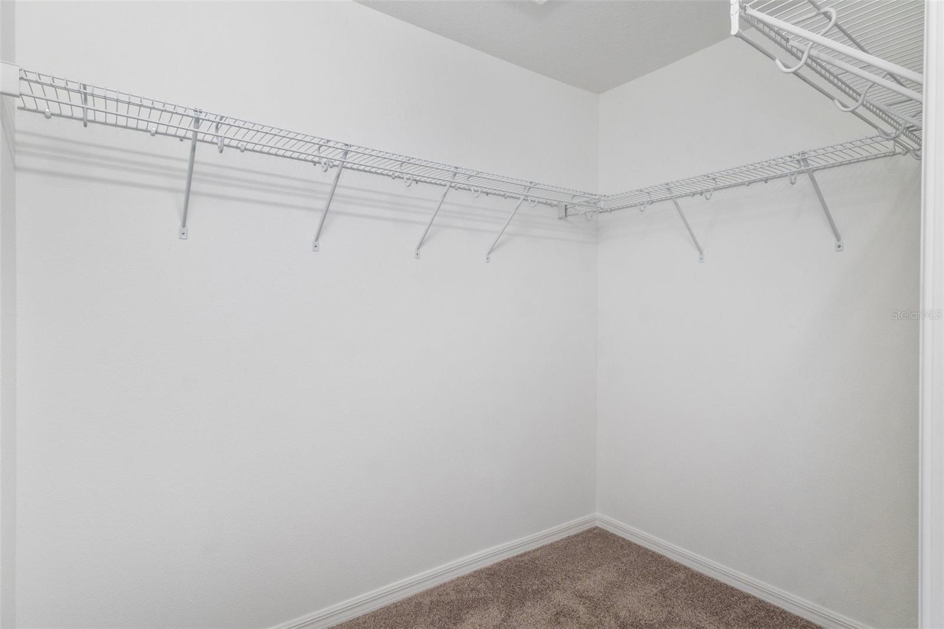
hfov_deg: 90.0
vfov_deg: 67.4
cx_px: 472
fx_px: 472
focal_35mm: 18
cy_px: 314
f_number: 8
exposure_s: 1/4
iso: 640
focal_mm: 12
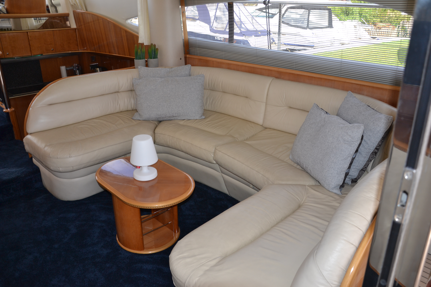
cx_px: 216
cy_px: 144
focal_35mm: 27
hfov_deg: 67.4
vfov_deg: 47.9
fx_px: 323
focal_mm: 18
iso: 180
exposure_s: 1/125
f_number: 4
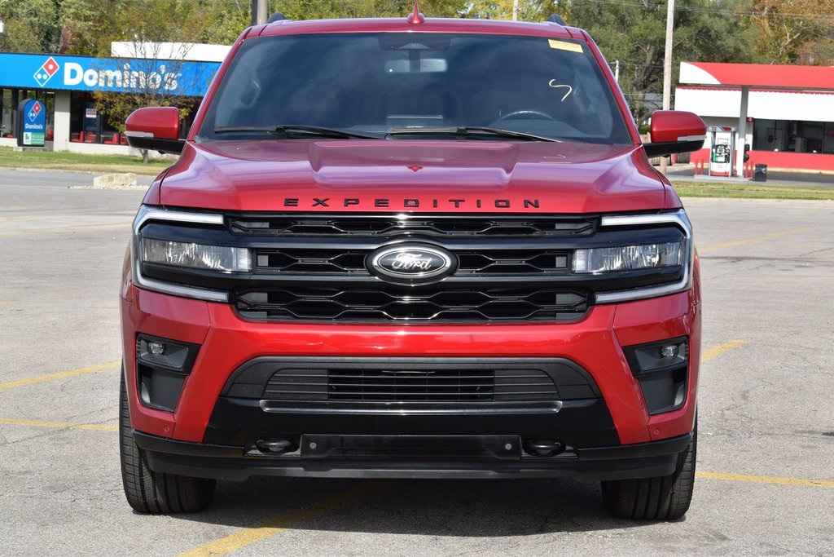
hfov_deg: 24.6
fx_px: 1911
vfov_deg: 16.6
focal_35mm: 82
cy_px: 278
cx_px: 417
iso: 400
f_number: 10
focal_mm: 55
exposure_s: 1/320
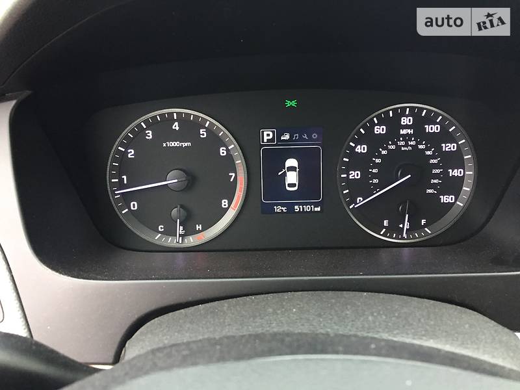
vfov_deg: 48.2
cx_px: 260
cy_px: 195
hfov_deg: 61.7
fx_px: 436
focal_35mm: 29
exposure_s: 1/33
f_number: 2.2
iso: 250
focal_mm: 4.2
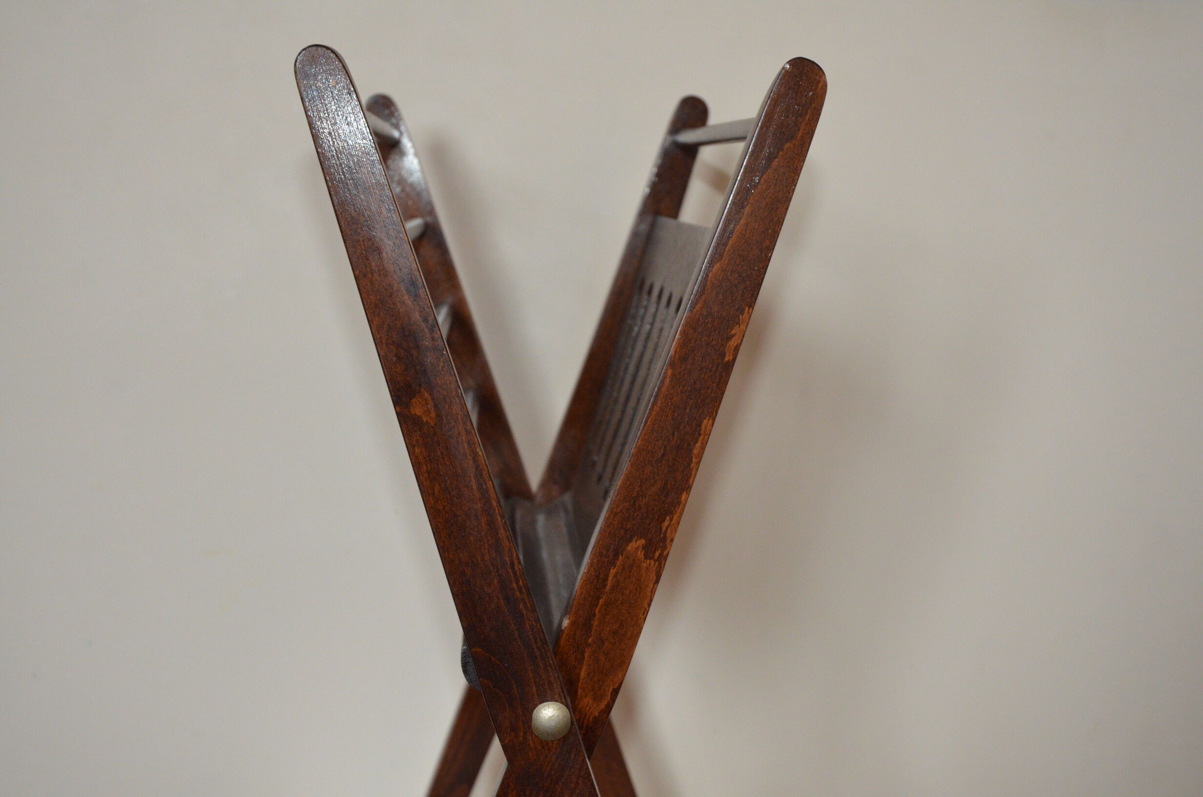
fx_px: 1901
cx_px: 602
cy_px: 398
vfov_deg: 23.7
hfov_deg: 35.1
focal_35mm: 57
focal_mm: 38
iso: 2000
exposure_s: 1/200
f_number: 6.3
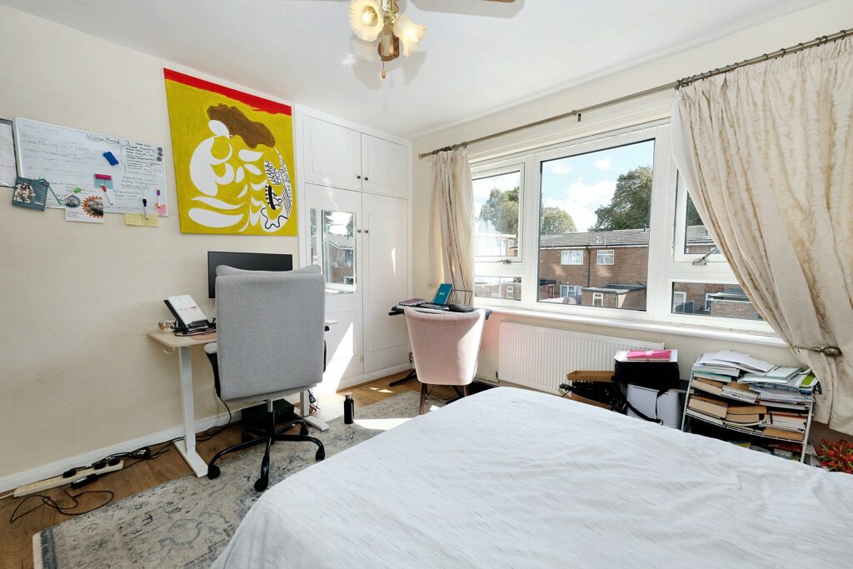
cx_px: 426
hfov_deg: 100.4
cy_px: 284
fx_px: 355
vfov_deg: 77.3
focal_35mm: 15
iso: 200
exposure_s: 1/200
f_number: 5.6
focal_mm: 10
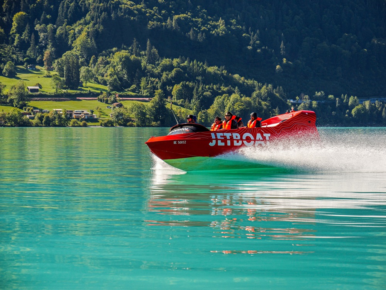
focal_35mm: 120
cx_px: 193
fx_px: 1339
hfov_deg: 16.4
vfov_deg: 12.4
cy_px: 145
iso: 100
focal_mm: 60
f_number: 4.5
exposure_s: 1/500
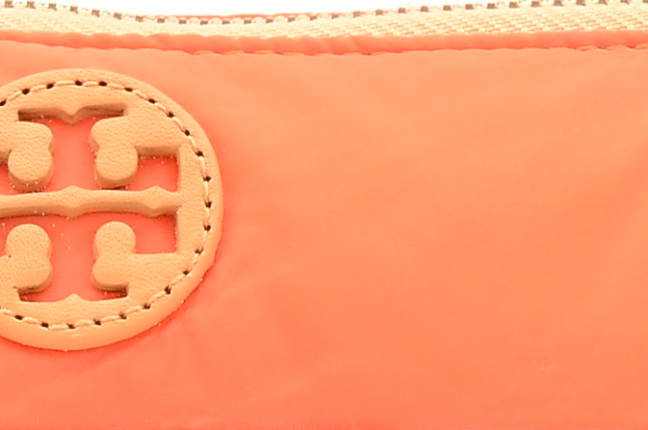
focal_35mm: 280
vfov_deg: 4.8
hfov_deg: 7.3
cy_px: 779
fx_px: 5030
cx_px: -1
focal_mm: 34
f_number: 10
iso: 320
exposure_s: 1/60
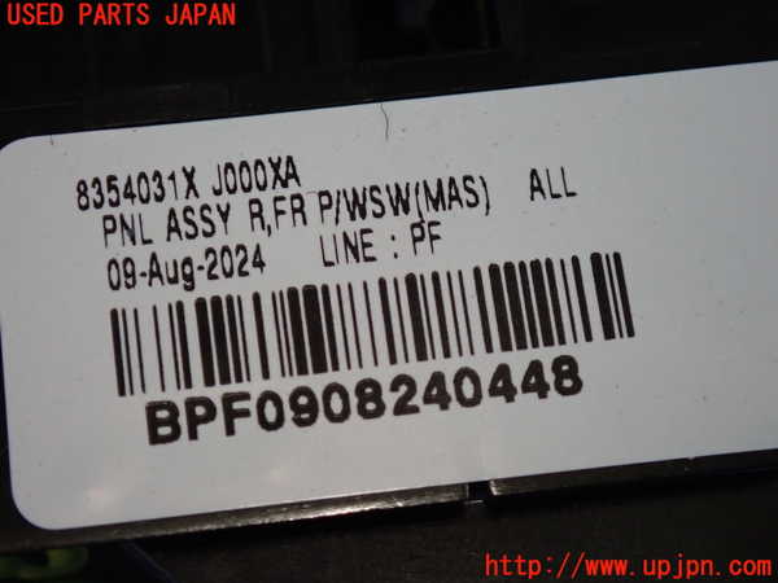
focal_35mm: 100
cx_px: 389
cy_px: 292
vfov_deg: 14.8
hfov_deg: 19.6
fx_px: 2248
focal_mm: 18
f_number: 4.9
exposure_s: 1/80
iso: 800
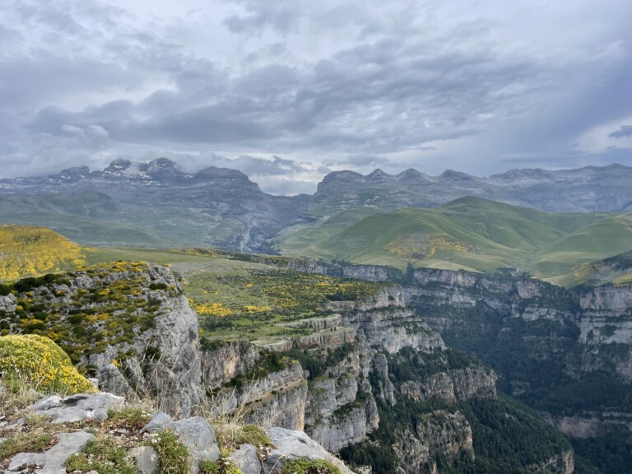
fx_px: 475
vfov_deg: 53.1
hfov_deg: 67.3
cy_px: 237
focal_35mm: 26
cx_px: 316
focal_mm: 4.2
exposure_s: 1/4831
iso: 32
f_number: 1.6
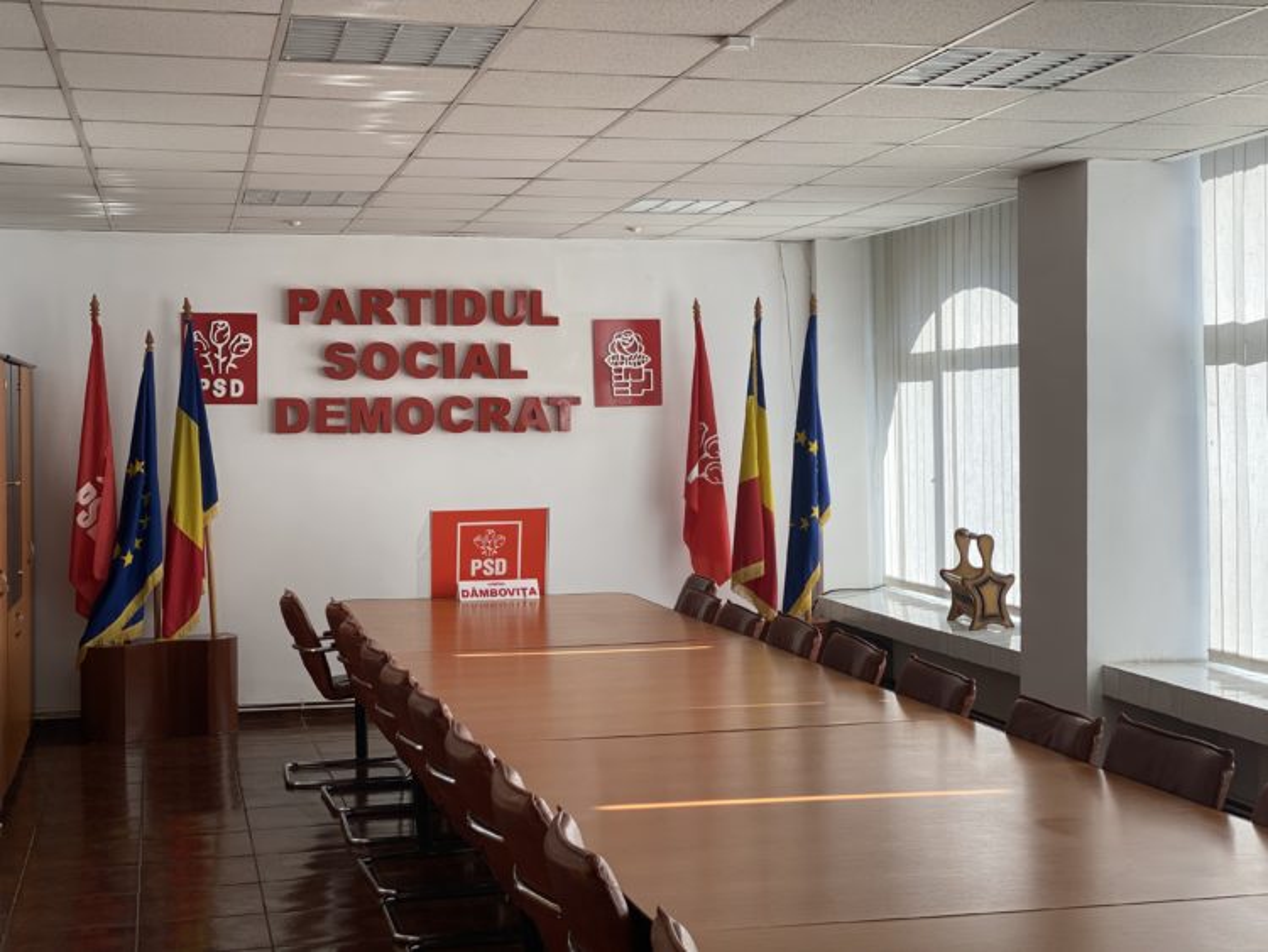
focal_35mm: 52
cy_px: 476
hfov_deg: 36.8
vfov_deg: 28.0
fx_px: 1905
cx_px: 634
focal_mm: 6
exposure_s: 1/241
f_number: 2
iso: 20
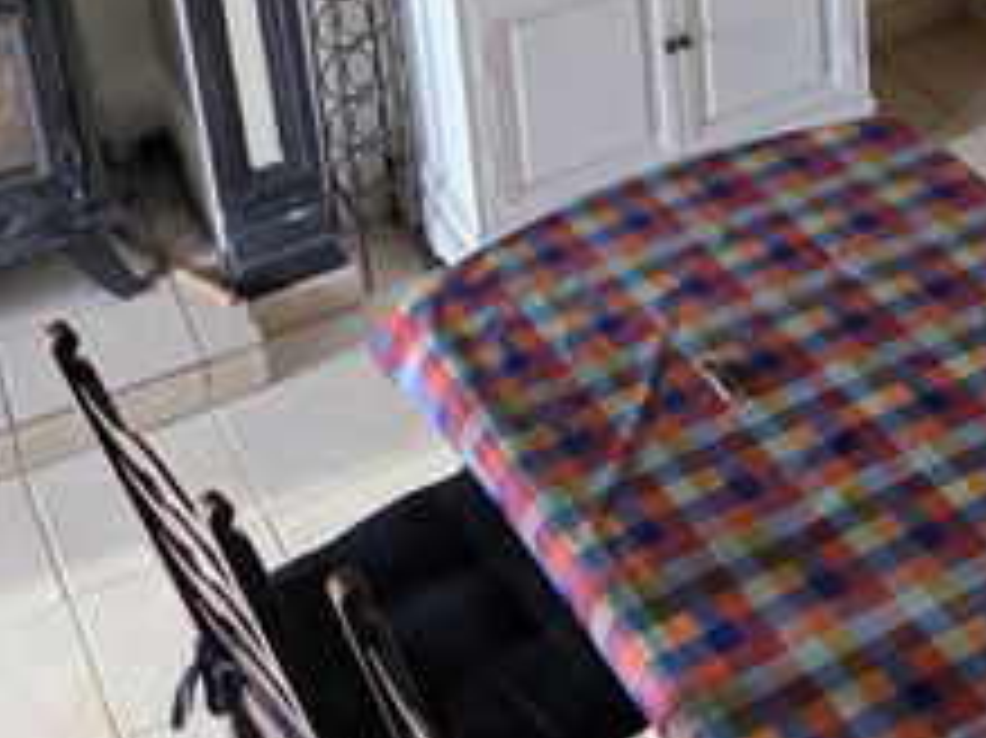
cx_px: 754
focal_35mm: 74
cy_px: -304
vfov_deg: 18.1
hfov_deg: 26.0
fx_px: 2107
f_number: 1.7
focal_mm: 6.3
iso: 400
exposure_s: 1/120
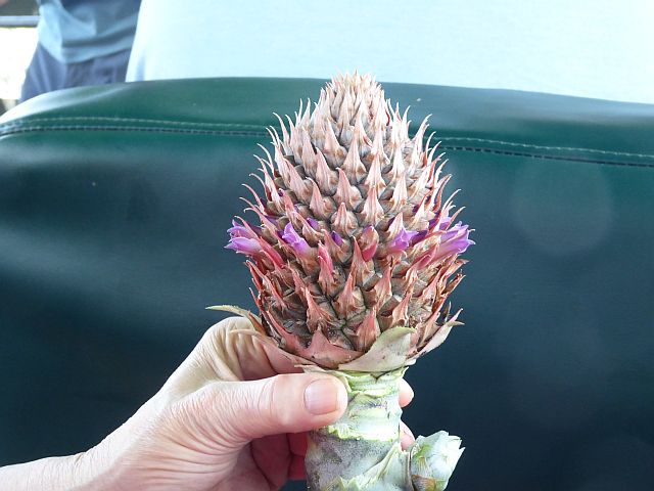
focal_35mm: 75
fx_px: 1417
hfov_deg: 26.0
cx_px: 327
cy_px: 246
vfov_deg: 19.6
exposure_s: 1/60
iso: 400
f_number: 4.5
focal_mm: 12.5
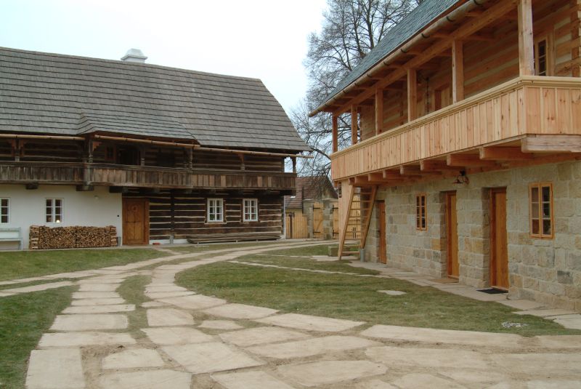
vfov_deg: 36.9
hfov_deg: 53.1
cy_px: 194
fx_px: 582
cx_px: 290
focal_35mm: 36
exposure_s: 1/30
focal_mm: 24
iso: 200
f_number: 5.6
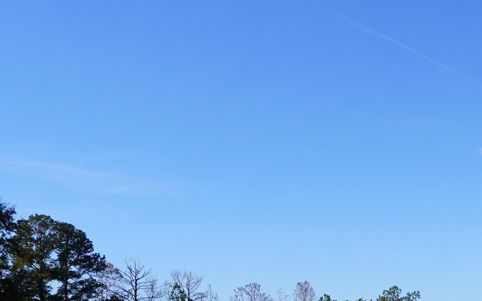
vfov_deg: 19.2
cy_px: 363
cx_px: 535
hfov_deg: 28.9
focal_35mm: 64
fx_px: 841
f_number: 10
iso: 100
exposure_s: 1/160
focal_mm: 10
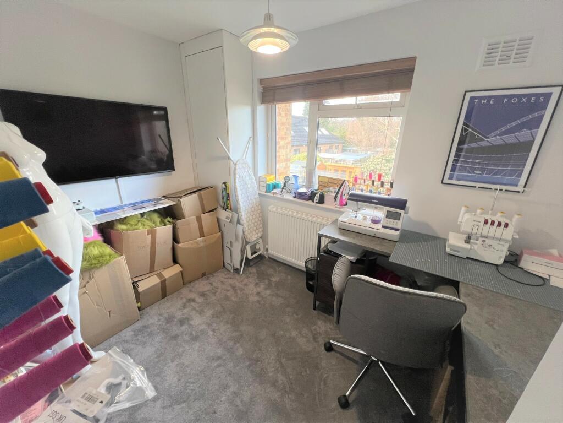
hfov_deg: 106.2
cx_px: 282
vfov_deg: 89.9
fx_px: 211
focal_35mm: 13
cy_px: 212
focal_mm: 1.57
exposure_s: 1/100
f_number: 1.8
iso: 125
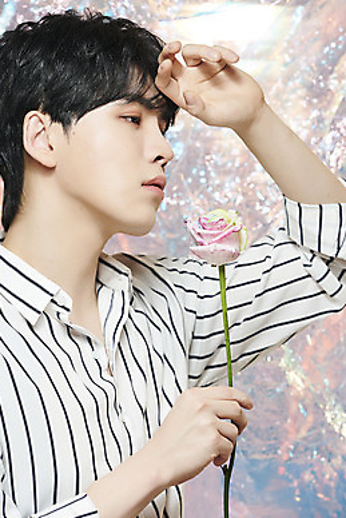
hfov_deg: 10.2
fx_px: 1930
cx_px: 169
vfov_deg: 15.3
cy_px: 256
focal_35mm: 134
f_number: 5.6
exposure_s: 1/125
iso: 64
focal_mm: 130
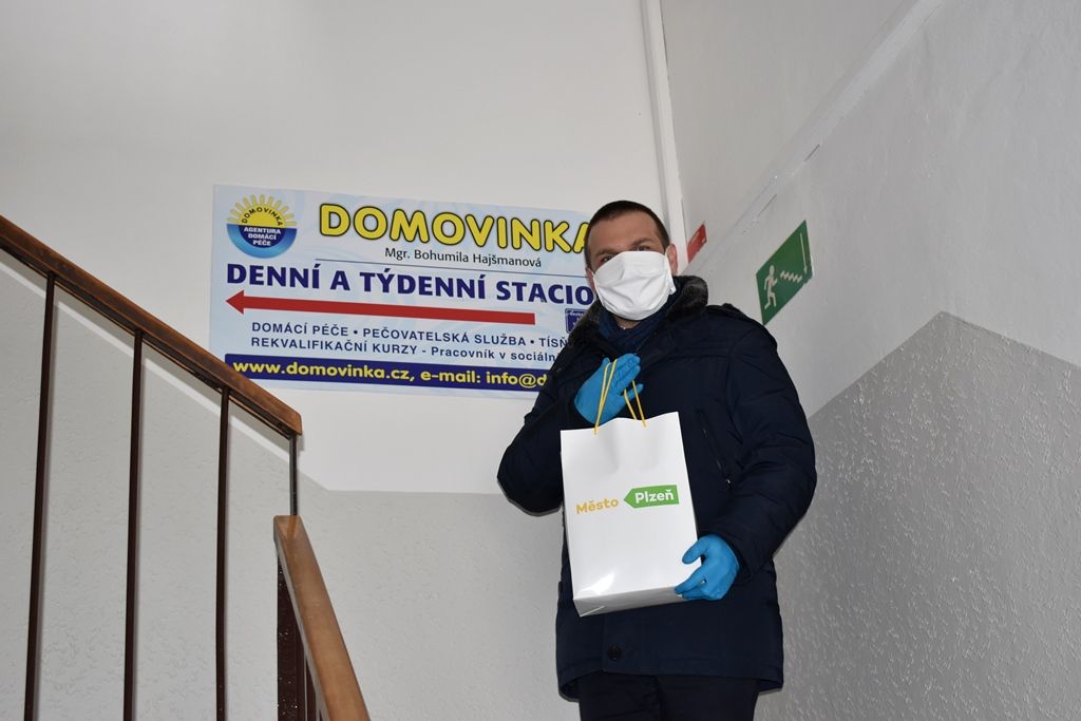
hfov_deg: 37.8
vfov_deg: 25.8
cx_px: 540
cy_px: 360
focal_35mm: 52
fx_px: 1577
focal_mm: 35
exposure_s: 1/60
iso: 560
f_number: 4.5
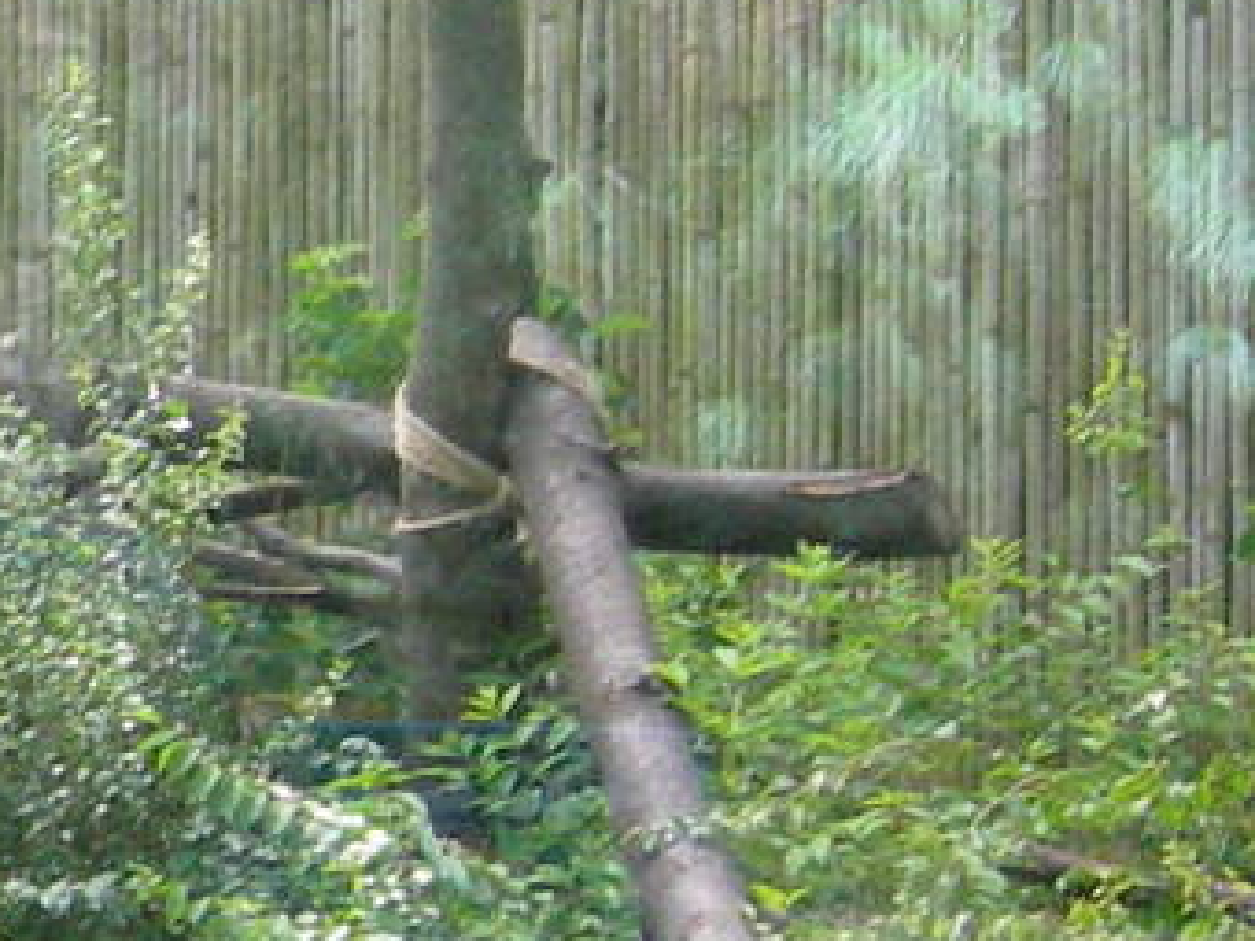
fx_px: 6490
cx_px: -1045
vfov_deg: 8.3
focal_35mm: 179
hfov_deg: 10.4
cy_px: 565
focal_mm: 7.8
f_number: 2.8
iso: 200
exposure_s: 1/136
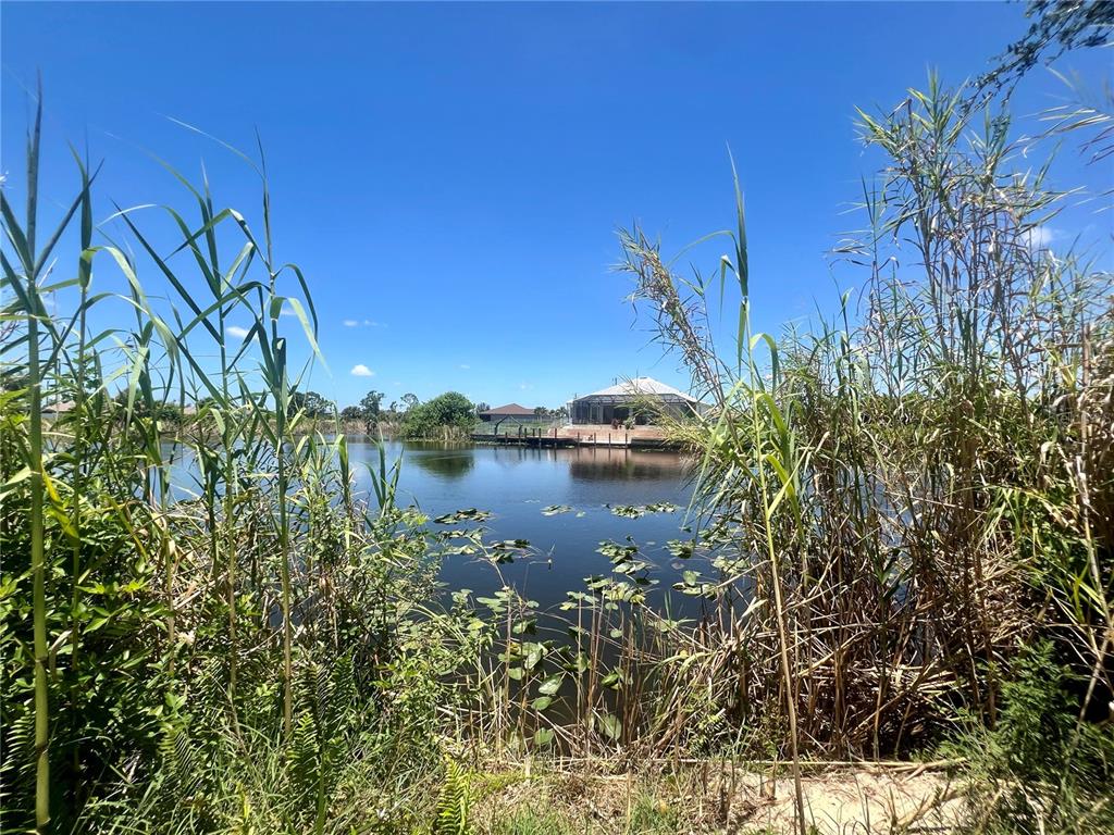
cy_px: 418
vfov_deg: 89.9
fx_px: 418
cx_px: 557
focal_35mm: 13
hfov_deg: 106.2
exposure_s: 1/1393
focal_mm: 1.57
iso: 32
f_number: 1.8
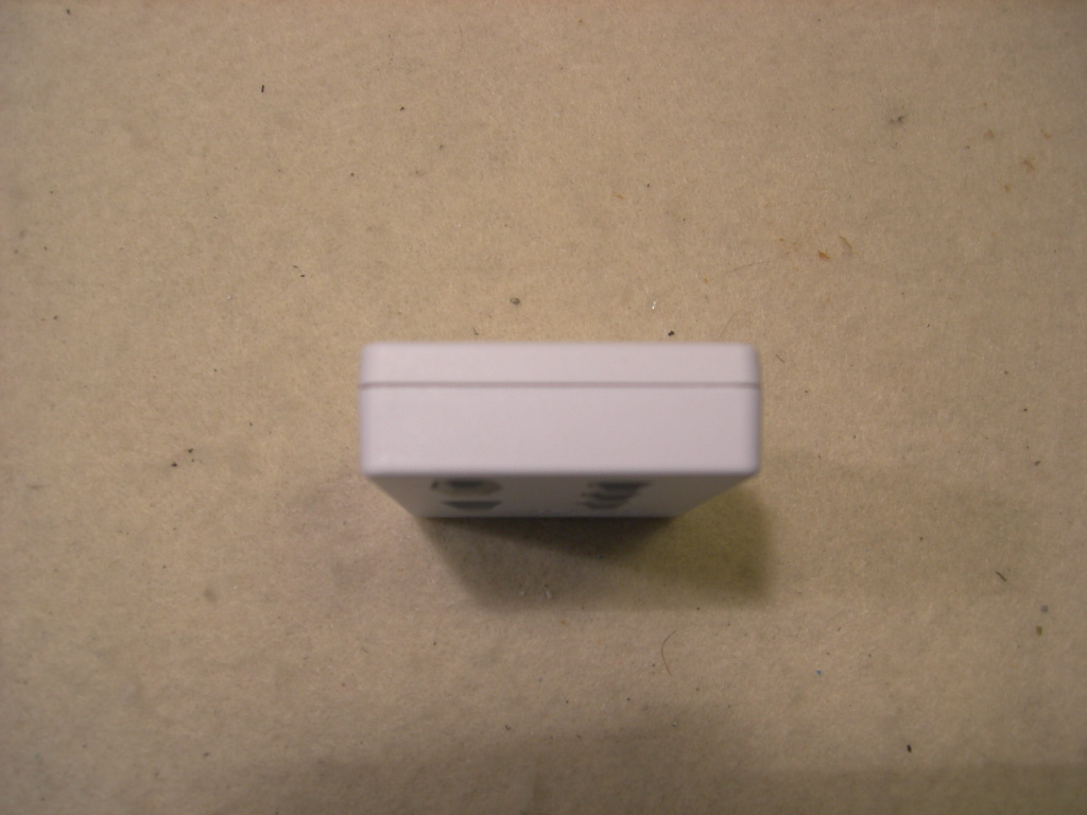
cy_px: 408
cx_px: 544
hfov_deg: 51.4
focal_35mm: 36
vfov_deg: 39.7
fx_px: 1130
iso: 64
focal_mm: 7.5
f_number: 3.4
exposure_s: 1/66.6
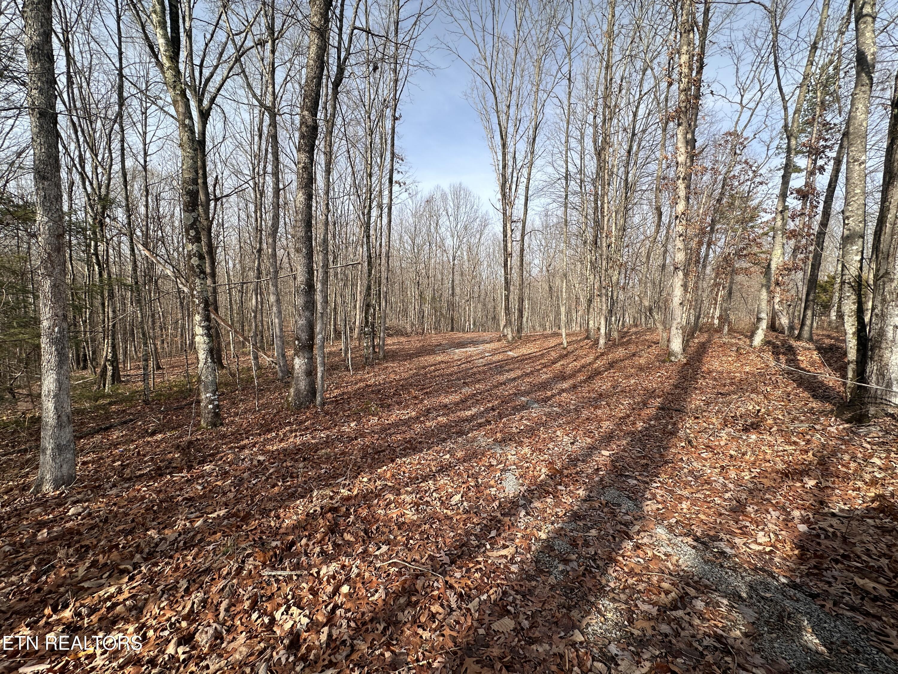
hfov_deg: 102.1
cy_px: 337
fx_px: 363
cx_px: 449
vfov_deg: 85.7
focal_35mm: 14
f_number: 2.2
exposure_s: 1/831
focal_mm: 2.22
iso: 40
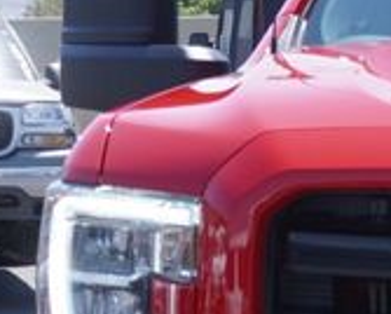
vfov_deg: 6.8
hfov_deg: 8.3
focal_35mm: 224
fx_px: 2595
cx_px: 733
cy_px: 497
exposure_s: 1/160
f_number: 7.1
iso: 100
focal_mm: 26
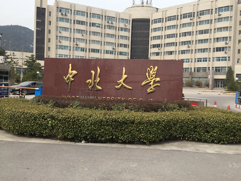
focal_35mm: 29
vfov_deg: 48.2
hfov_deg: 61.7
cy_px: 90
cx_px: 120
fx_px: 202
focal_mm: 4.15
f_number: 2.2
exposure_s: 1/1099
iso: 32
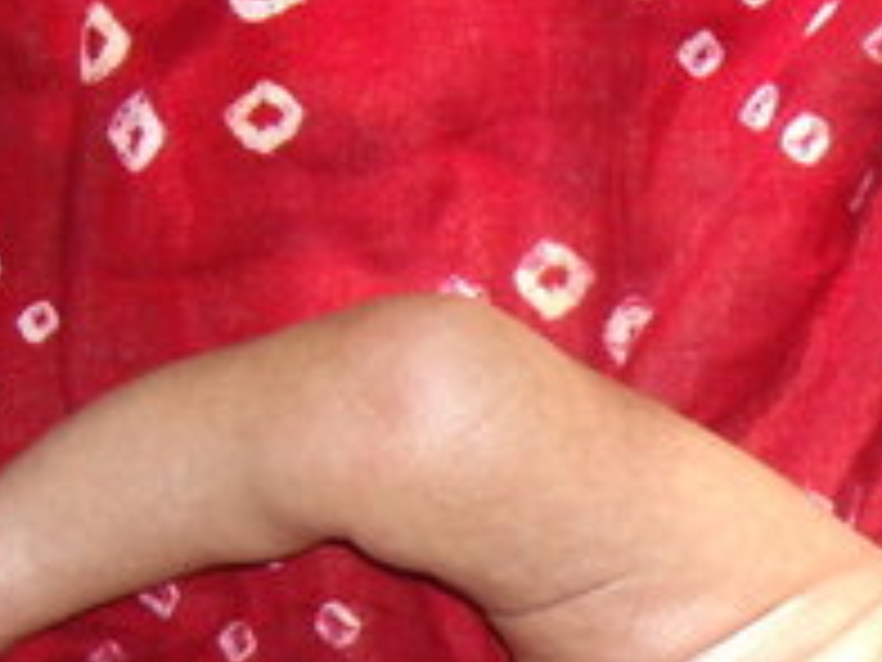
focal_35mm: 124
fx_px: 3159
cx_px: 1094
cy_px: 955
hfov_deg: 15.3
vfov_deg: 11.5
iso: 100
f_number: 2.7
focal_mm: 6.2
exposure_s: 1/200
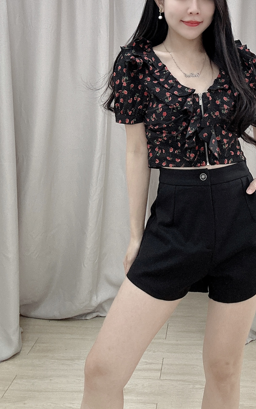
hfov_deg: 37.4
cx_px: 191
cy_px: 155
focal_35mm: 33
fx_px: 368
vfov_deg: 57.5
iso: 125
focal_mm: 2.69
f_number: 1.9
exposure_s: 1/50
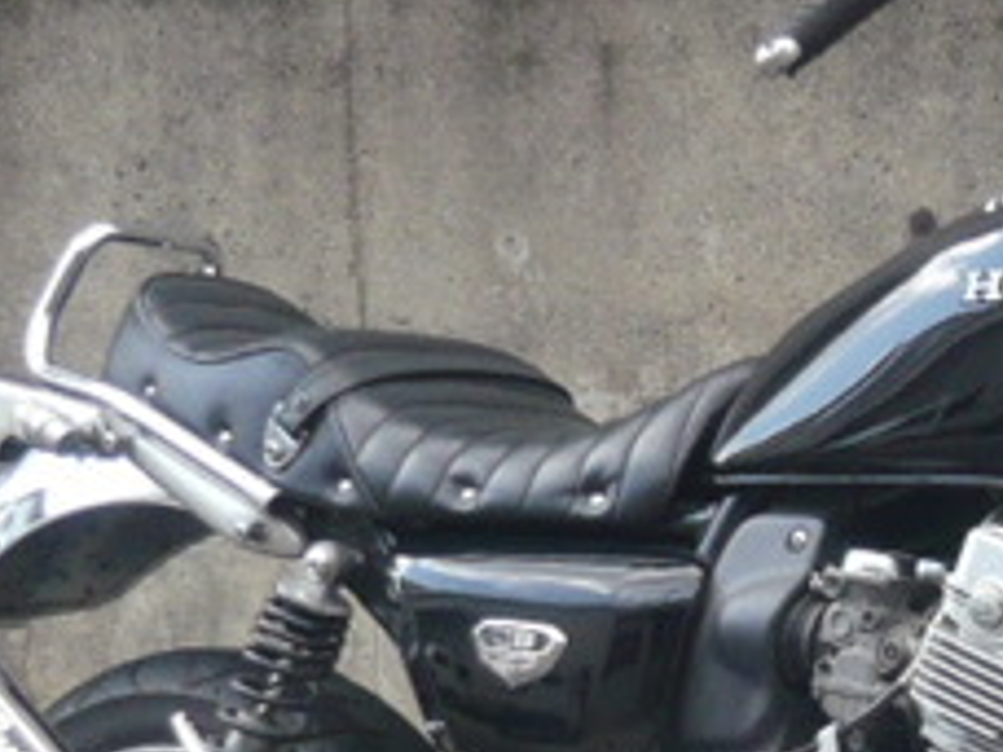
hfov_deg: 12.1
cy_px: 629
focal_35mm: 160
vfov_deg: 9.2
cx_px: 1153
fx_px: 4636
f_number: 3.2
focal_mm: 6.2
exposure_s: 1/200
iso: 100
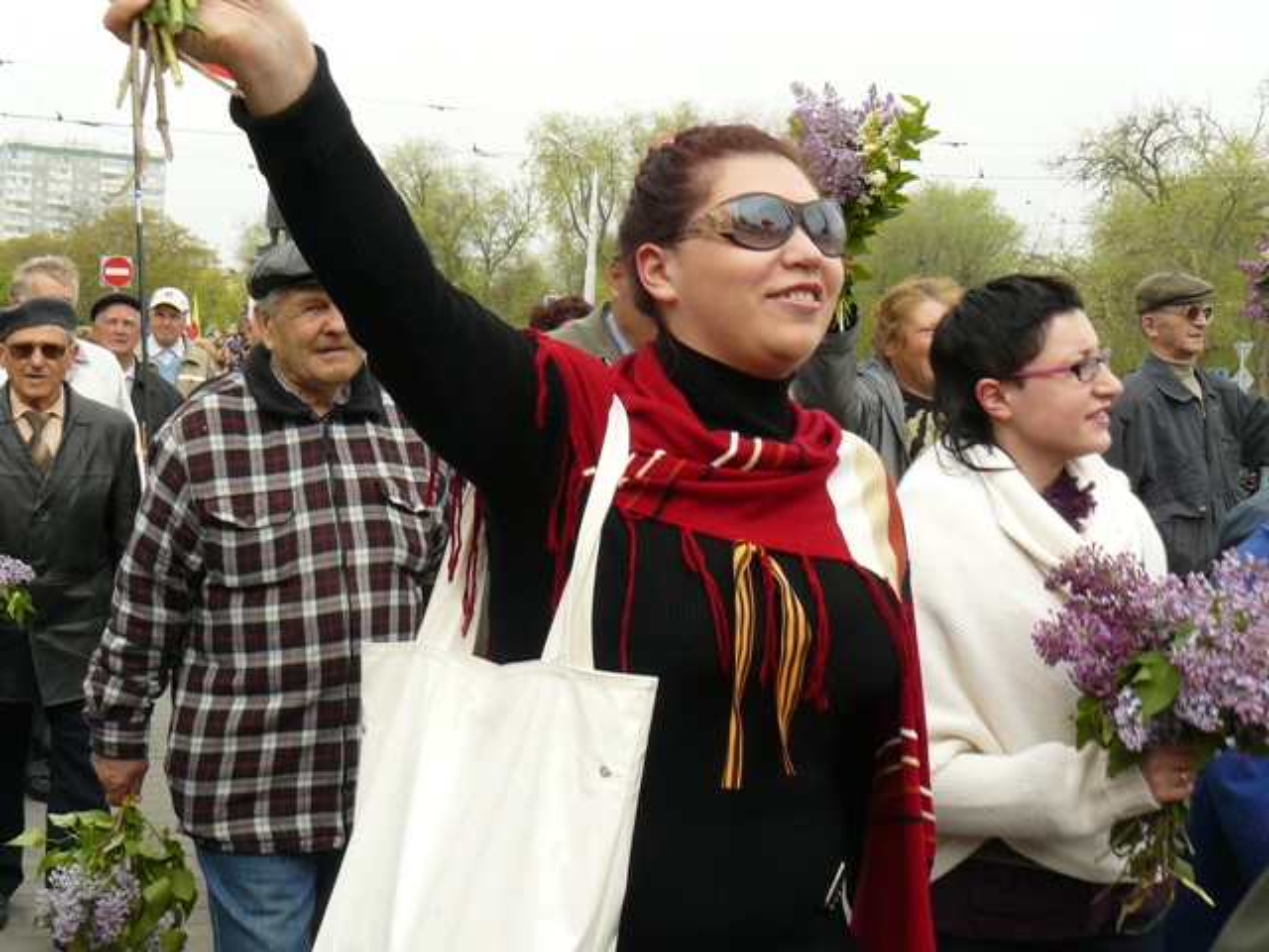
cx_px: 634
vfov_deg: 30.9
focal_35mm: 47
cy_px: 476
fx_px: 1723
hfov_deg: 40.4
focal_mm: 6.4
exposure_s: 1/200
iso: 100
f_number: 5.6
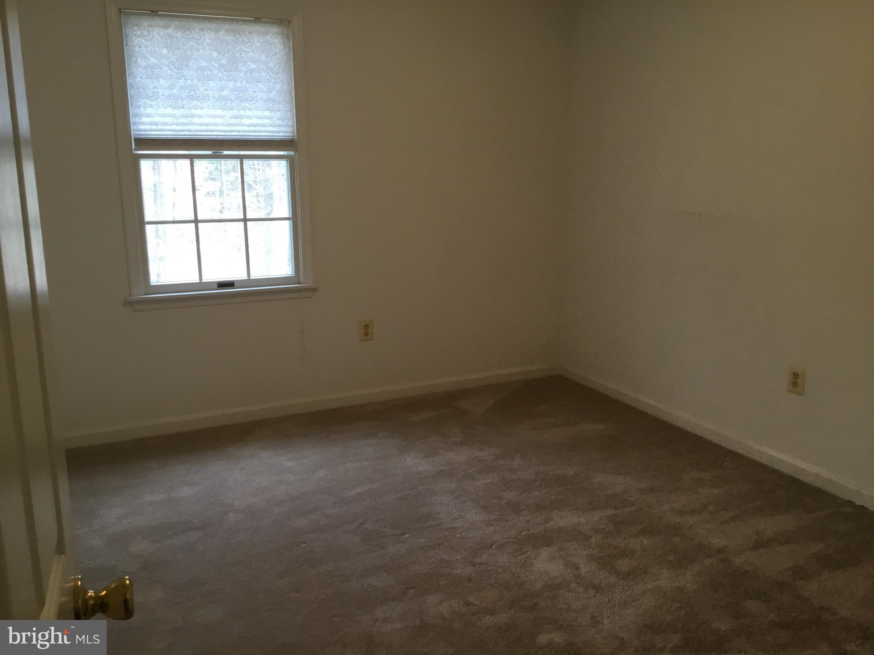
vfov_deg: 45.4
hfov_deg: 58.4
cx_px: 437
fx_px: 783
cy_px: 328
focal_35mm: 31
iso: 32
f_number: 2.4
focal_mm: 3.3
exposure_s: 1/30
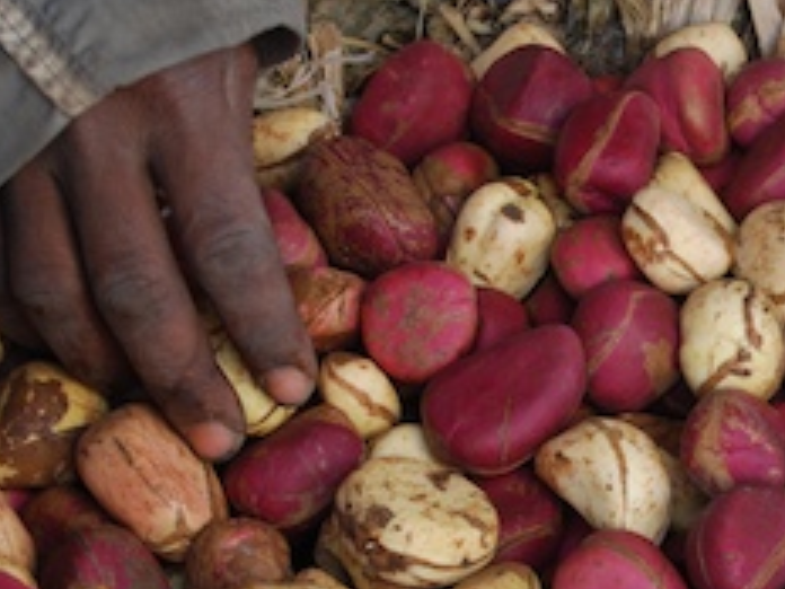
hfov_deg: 11.5
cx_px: 694
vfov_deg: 8.7
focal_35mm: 171
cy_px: 449
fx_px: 3879
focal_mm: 55
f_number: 5.6
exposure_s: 1/30
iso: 200
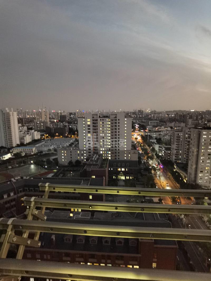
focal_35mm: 18
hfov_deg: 71.6
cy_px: 140
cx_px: 106
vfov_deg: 87.8
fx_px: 146
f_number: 1.8
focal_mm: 4.4
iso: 1000
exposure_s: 1/20
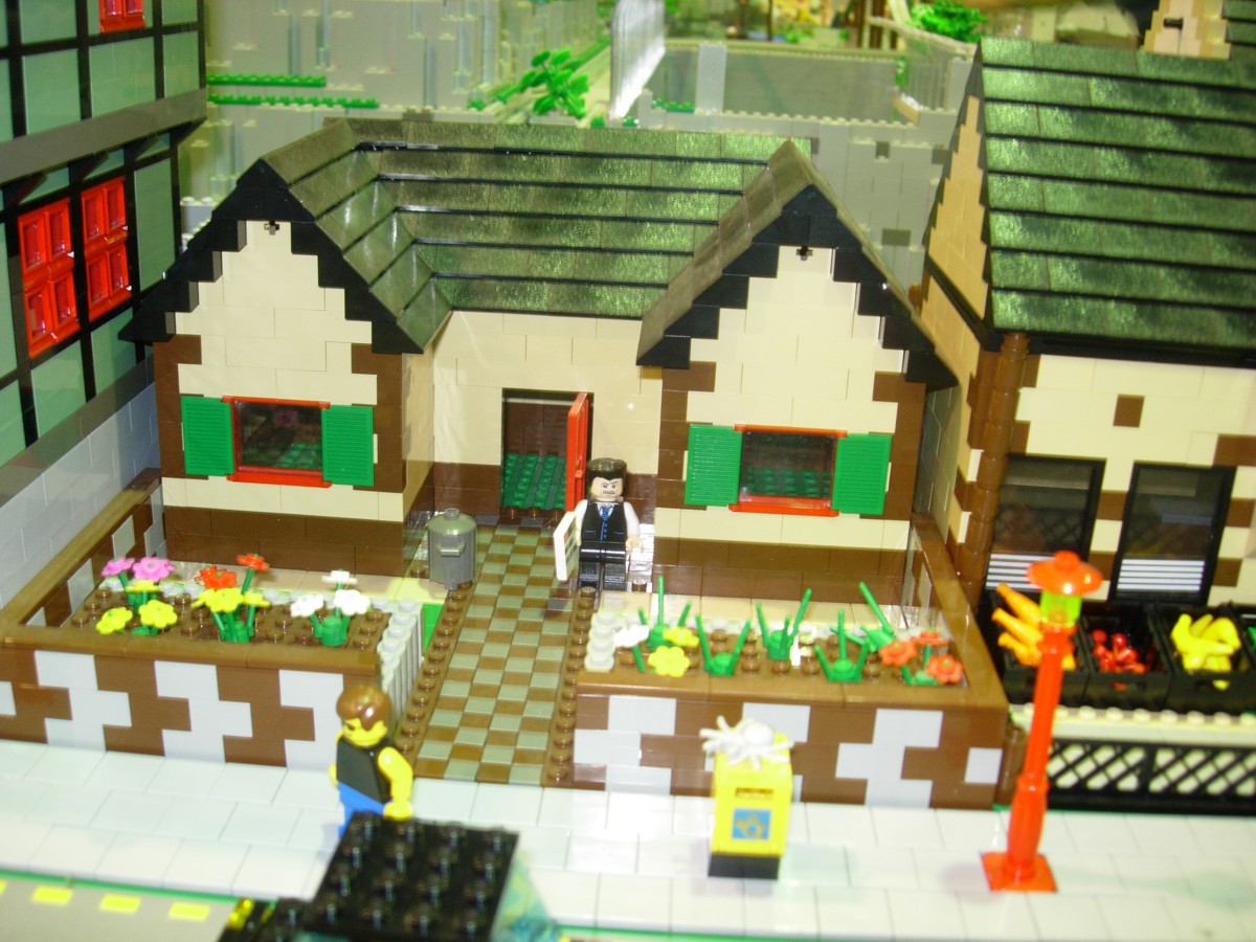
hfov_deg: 49.0
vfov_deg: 37.7
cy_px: 471
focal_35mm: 38
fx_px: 1379
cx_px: 628
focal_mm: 7.8
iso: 79
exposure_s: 1/4.4
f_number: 2.8
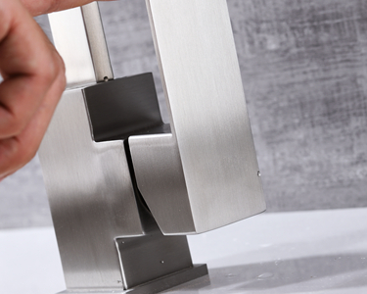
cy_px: 95
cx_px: 142
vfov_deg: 11.0
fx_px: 1521
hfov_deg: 13.8
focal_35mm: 140
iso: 100
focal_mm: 70
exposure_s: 1/100
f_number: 10
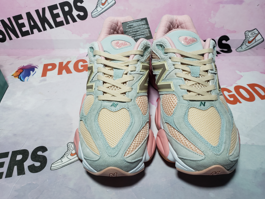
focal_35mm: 27
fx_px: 207
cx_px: 134
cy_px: 99
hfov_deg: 65.3
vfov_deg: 51.4
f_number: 2.4
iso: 50
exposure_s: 1/234
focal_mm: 4.3
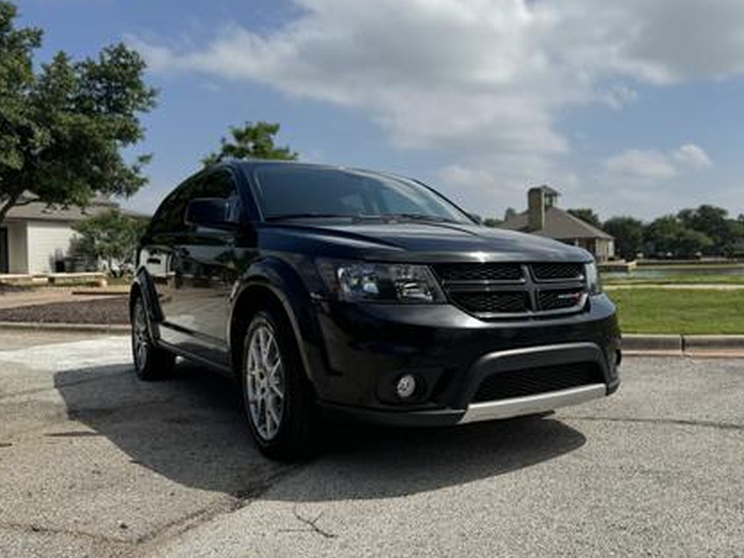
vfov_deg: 48.2
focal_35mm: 29
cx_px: 430
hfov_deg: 61.3
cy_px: 258
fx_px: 623
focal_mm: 6.76
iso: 80
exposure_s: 1/7937
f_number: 1.78
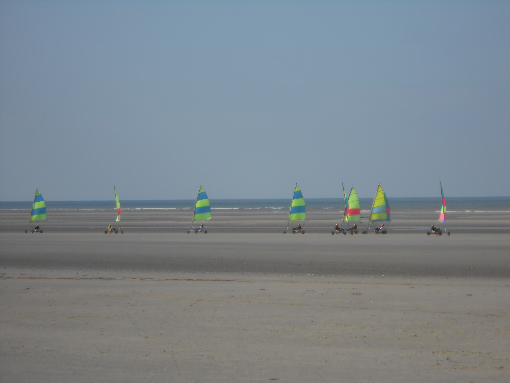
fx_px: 2298
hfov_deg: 12.7
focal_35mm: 156
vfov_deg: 9.5
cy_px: 192
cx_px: 255
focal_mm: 27.6
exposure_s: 1/500
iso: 80
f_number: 6.5
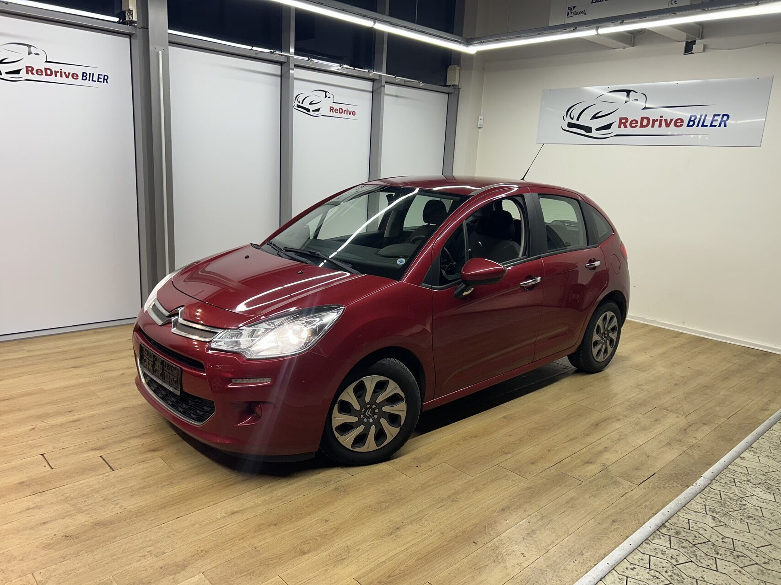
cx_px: 390
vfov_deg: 53.1
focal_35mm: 26
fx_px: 587
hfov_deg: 67.3
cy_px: 292
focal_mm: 5.7
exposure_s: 1/100
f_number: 1.5
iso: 50
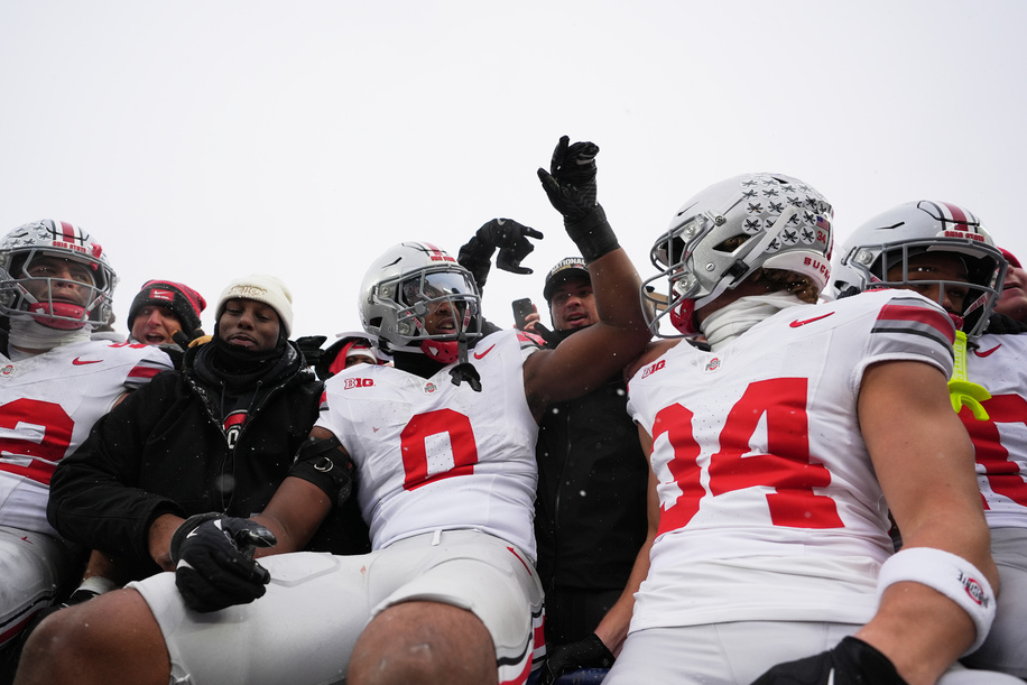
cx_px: 463
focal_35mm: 19
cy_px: 368
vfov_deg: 64.5
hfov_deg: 86.6
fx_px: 542
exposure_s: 1/2000
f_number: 2.8
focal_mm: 17
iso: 500
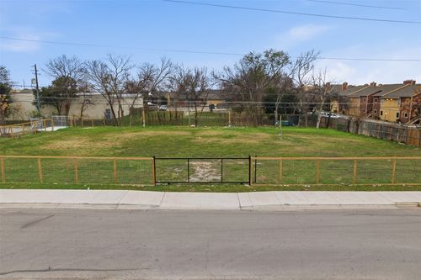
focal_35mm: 22
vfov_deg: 57.2
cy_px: 140
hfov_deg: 78.6
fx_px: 257
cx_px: 210
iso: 100
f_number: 2.8
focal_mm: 8.4
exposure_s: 1/50
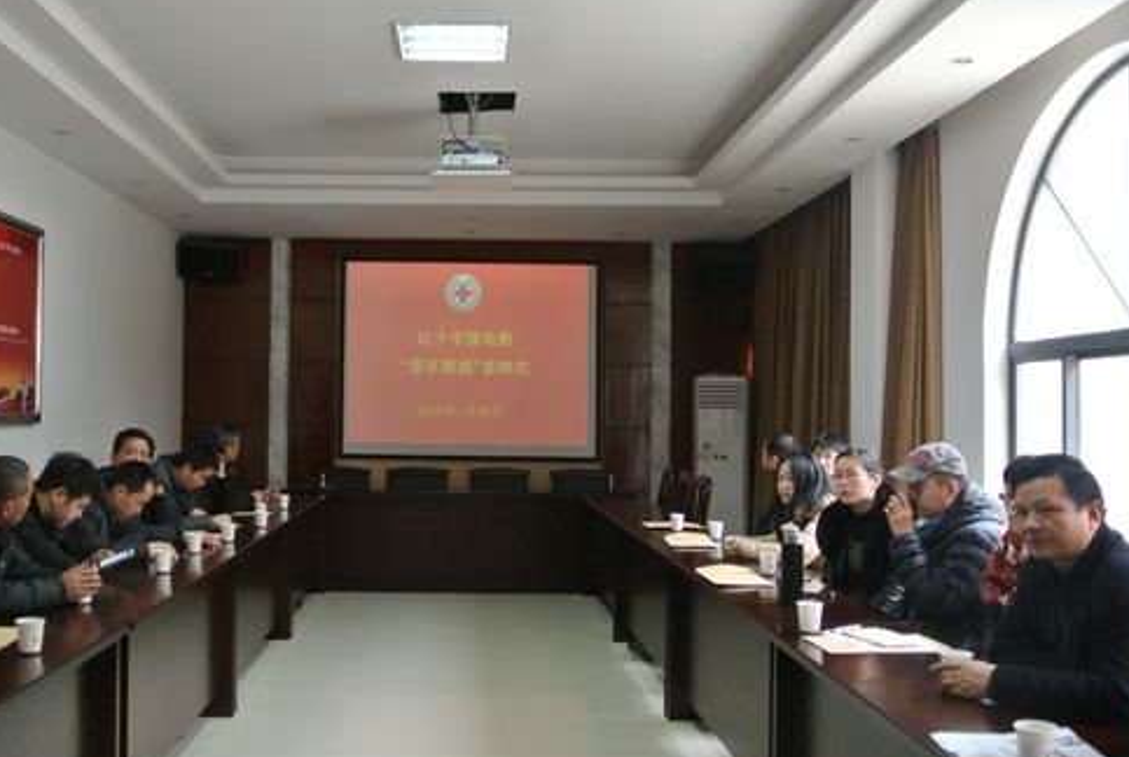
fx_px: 1131
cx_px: 465
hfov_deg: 52.8
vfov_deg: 37.0
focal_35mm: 36
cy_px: 364
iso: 640
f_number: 3.5
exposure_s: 1/30
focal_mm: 11
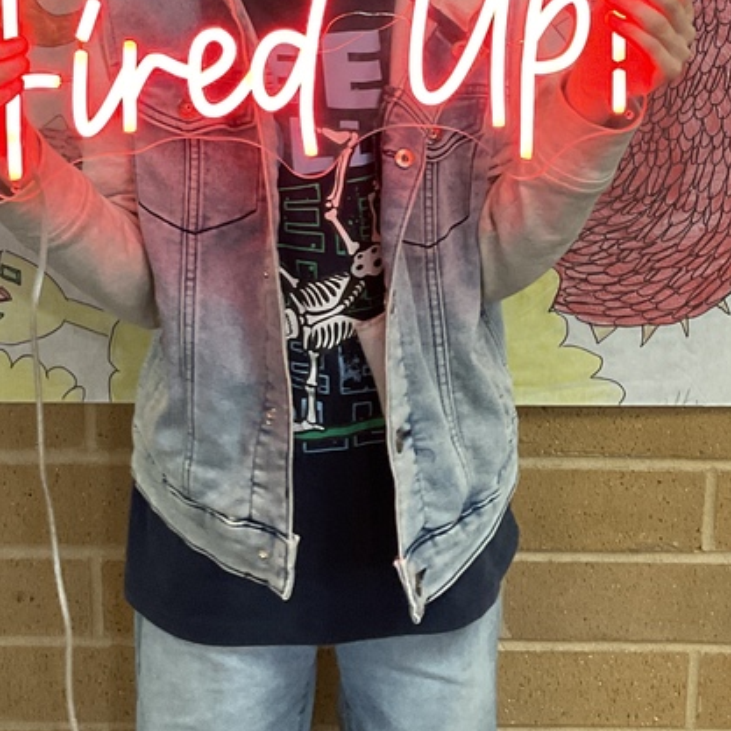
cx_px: 335
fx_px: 1505
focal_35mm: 63
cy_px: 142
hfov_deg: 27.3
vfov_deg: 26.8
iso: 160
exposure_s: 1/60
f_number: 1.8
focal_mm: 3
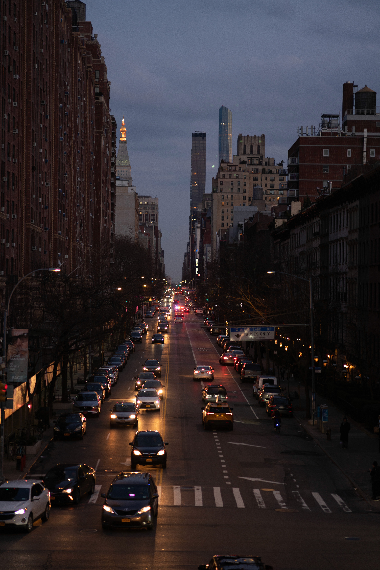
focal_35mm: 85
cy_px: 285
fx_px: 1345
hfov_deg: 16.1
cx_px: 190
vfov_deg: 23.9
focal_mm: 85
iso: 250
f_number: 1.6
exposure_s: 1/100
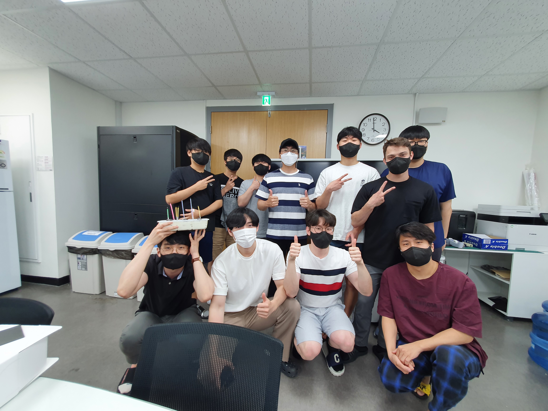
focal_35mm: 13
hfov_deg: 106.2
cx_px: 274
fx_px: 206
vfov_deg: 89.9
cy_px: 206
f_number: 2.2
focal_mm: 1.8
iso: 100
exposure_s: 1/60
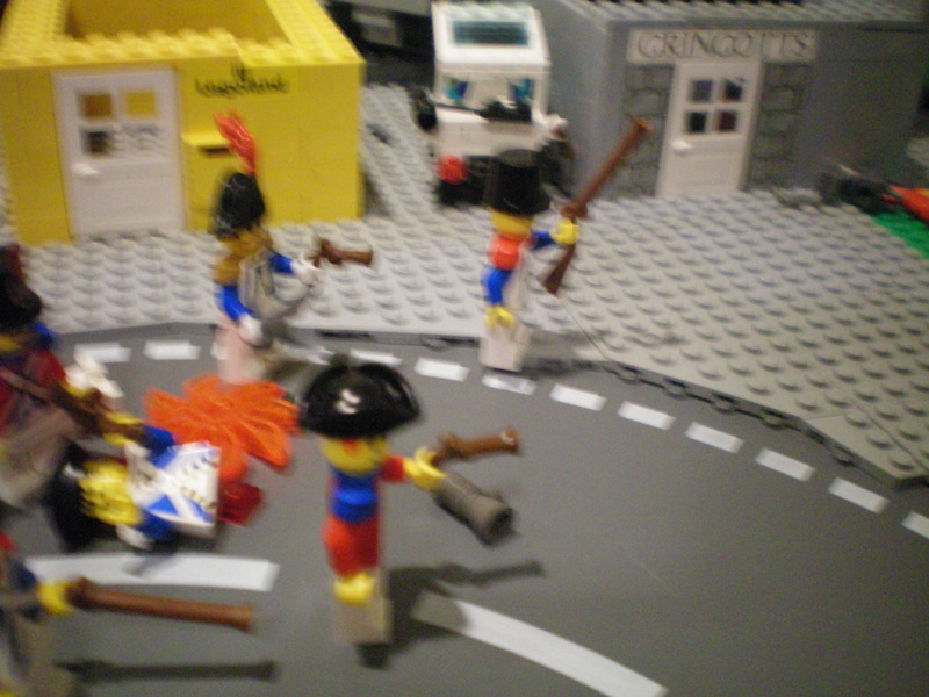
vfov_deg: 37.7
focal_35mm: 38
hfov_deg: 49.0
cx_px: 464
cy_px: 348
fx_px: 1020
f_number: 3.1
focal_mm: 6.3
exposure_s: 1/15
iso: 400
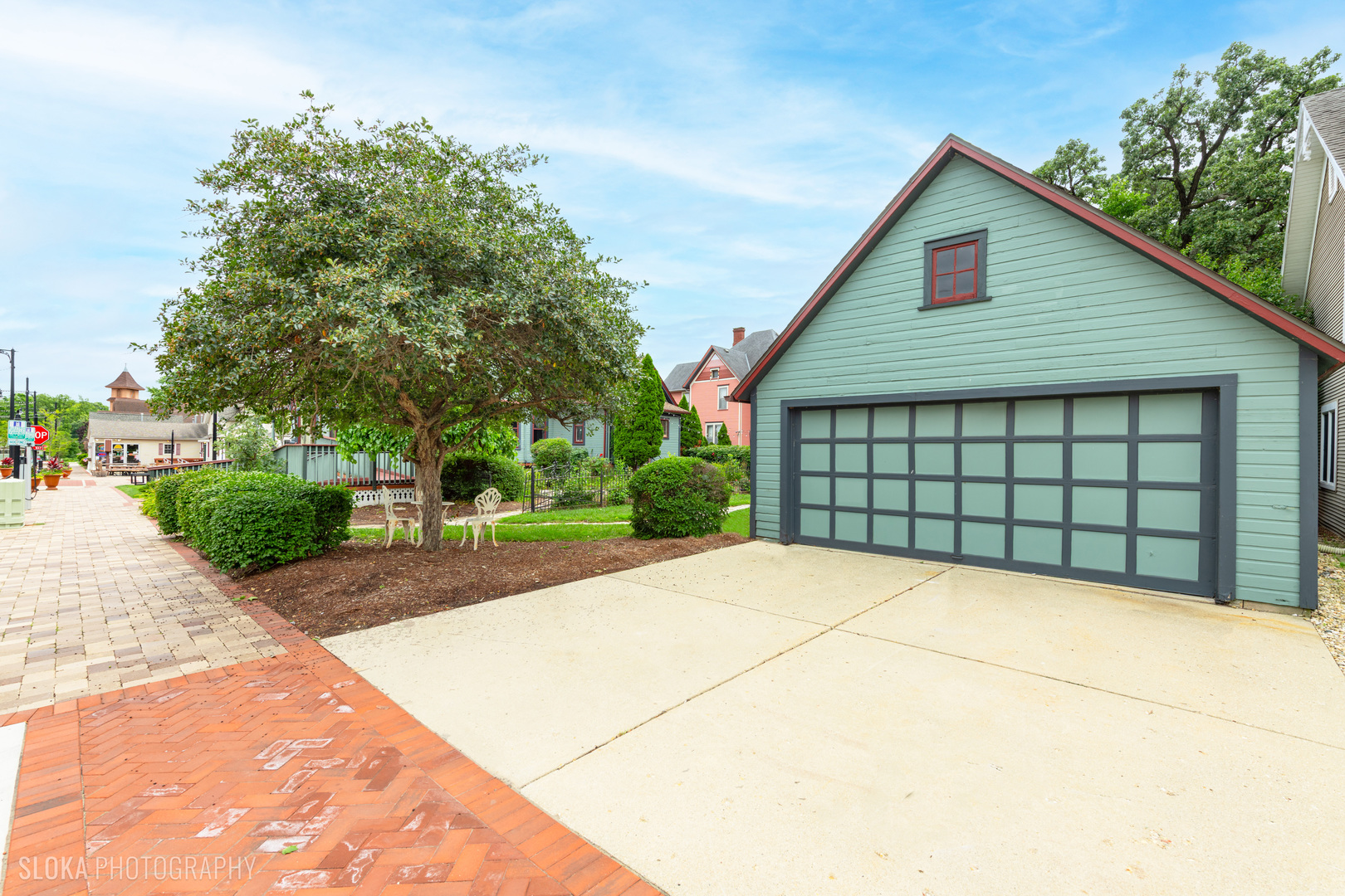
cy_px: 448
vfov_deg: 77.3
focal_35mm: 15
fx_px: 560
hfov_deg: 100.4
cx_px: 672
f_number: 8
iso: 80
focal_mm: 15
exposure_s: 1/125
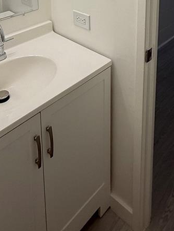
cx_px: 105
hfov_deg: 37.6
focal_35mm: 38
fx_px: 254
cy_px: -29
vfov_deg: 39.1
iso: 50
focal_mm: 2.22
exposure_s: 1/201
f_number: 2.2
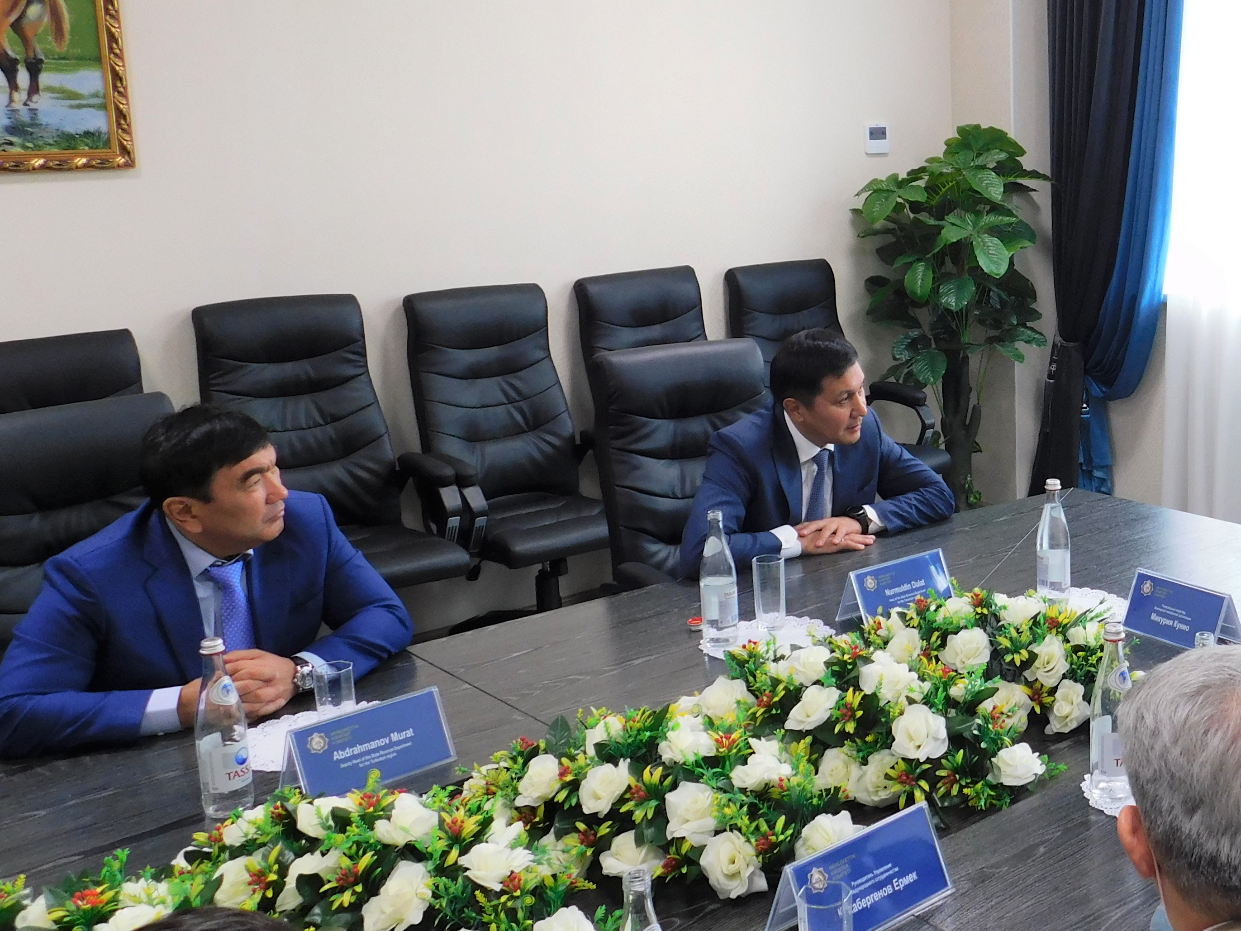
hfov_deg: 42.5
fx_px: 1506
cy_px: 367
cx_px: 1018
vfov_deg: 34.2
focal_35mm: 42
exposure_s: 1/30
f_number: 3.1
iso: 125
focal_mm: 4.5
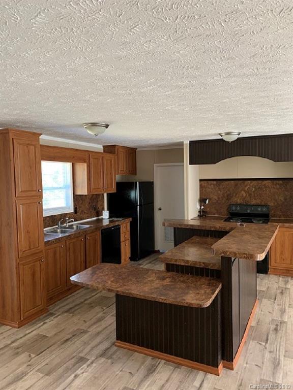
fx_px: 293
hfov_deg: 53.1
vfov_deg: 67.3
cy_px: 195
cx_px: 146
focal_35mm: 26
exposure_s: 1/60
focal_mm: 4.25
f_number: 1.8
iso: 160
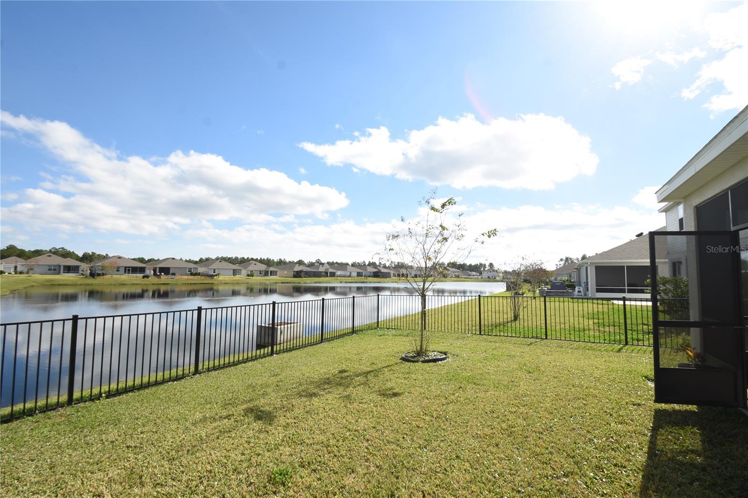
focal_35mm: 15
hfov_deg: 100.4
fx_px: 312
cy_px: 249
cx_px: 374
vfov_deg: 77.3
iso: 100
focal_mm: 10
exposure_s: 1/200
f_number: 7.1
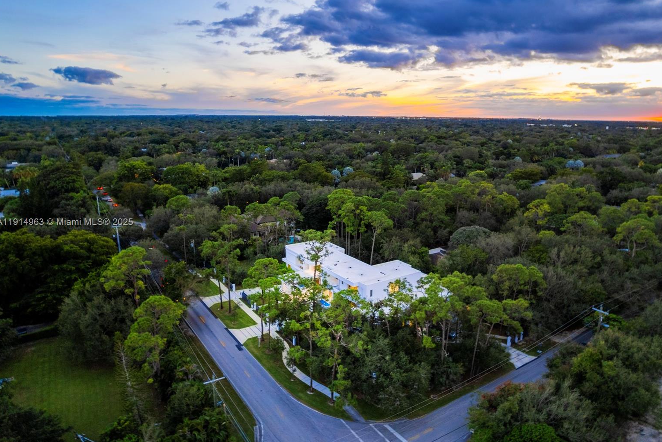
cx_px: 341
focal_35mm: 23
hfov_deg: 76.1
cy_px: 223
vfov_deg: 55.1
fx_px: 423
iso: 110
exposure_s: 1/50
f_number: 2.8
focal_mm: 8.38
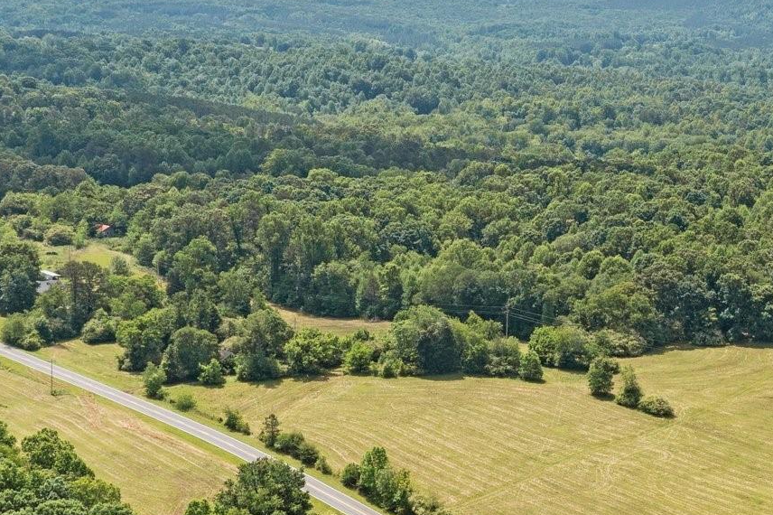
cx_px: 634
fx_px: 1438
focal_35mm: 67
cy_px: 288
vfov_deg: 20.3
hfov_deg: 29.3
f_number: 5
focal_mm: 10.26
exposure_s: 1/640
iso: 100
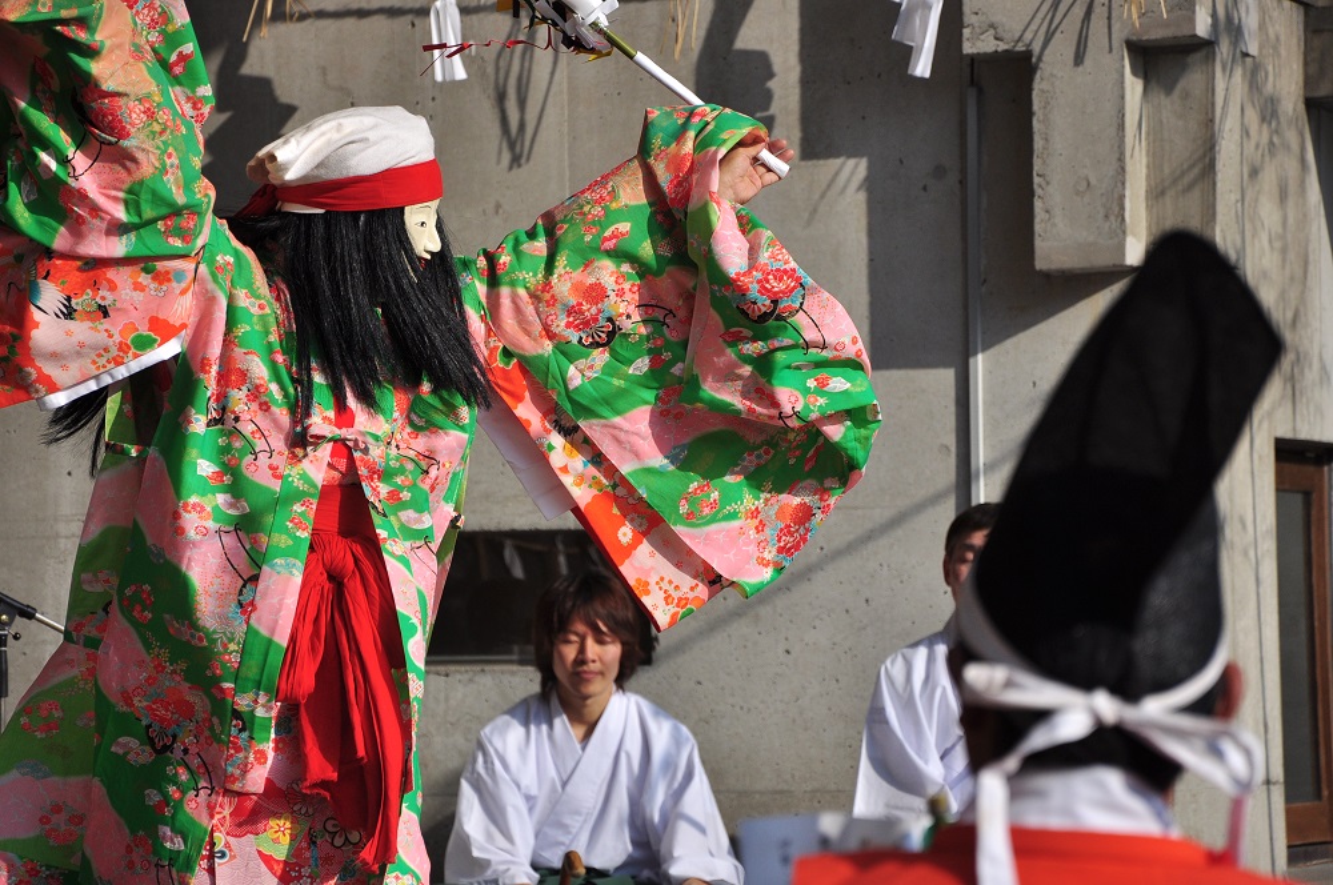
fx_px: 5824
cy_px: 442
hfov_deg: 13.1
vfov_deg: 8.7
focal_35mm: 158
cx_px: 666
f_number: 5.6
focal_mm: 105
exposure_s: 1/2000
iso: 250
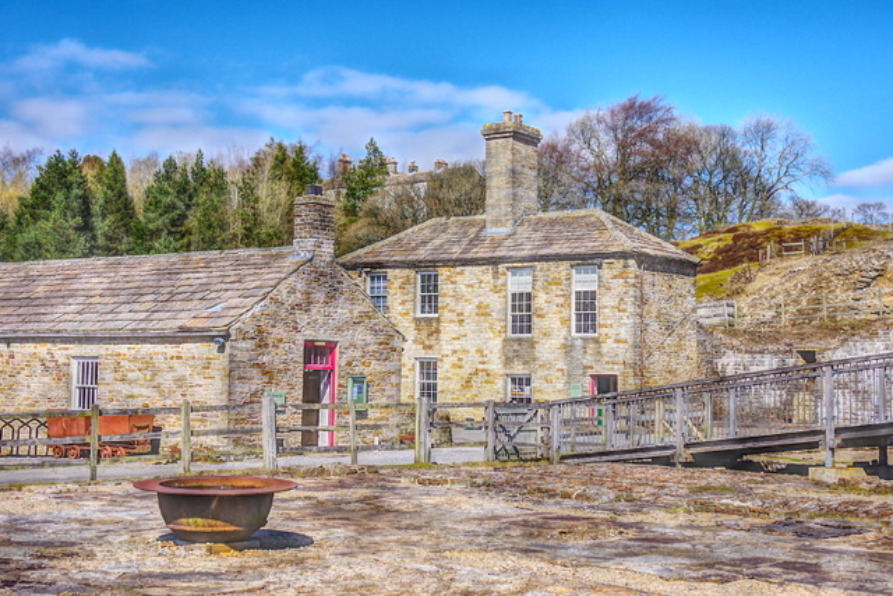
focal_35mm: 52
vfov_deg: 26.0
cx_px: 446
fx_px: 1290
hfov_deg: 38.2
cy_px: 298
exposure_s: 1/1000
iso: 200
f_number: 6.3
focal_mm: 35
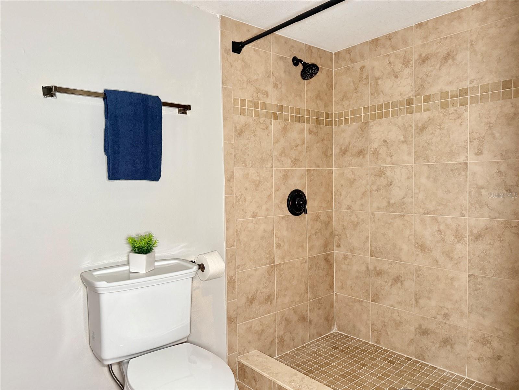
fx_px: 360
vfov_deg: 56.8
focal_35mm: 24
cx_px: 260
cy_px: 195
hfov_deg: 71.6
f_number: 1.78
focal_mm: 6.76
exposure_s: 1/60
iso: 500
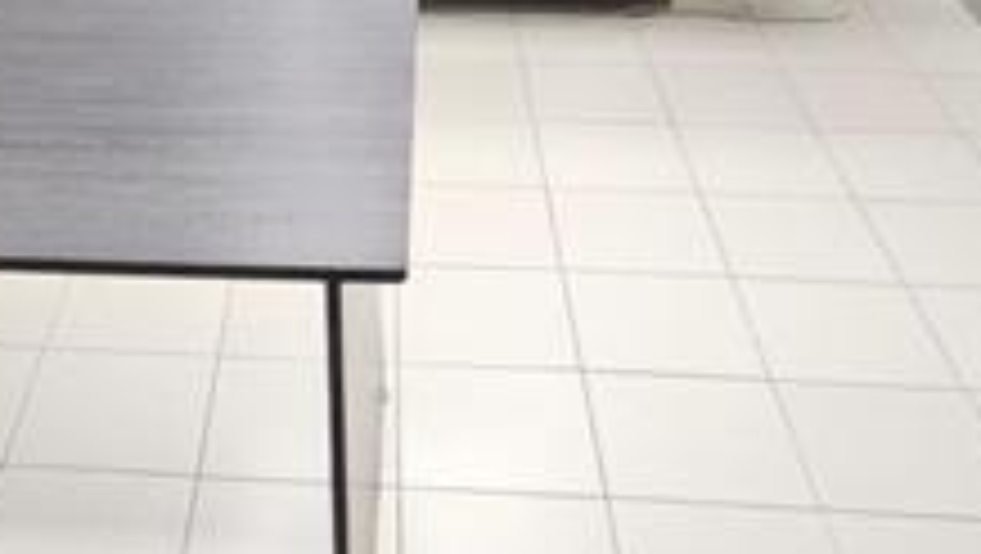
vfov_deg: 22.1
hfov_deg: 38.6
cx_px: 220
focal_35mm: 52
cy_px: -23
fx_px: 1354
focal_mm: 2.2
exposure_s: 1/50
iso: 400
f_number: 2.2
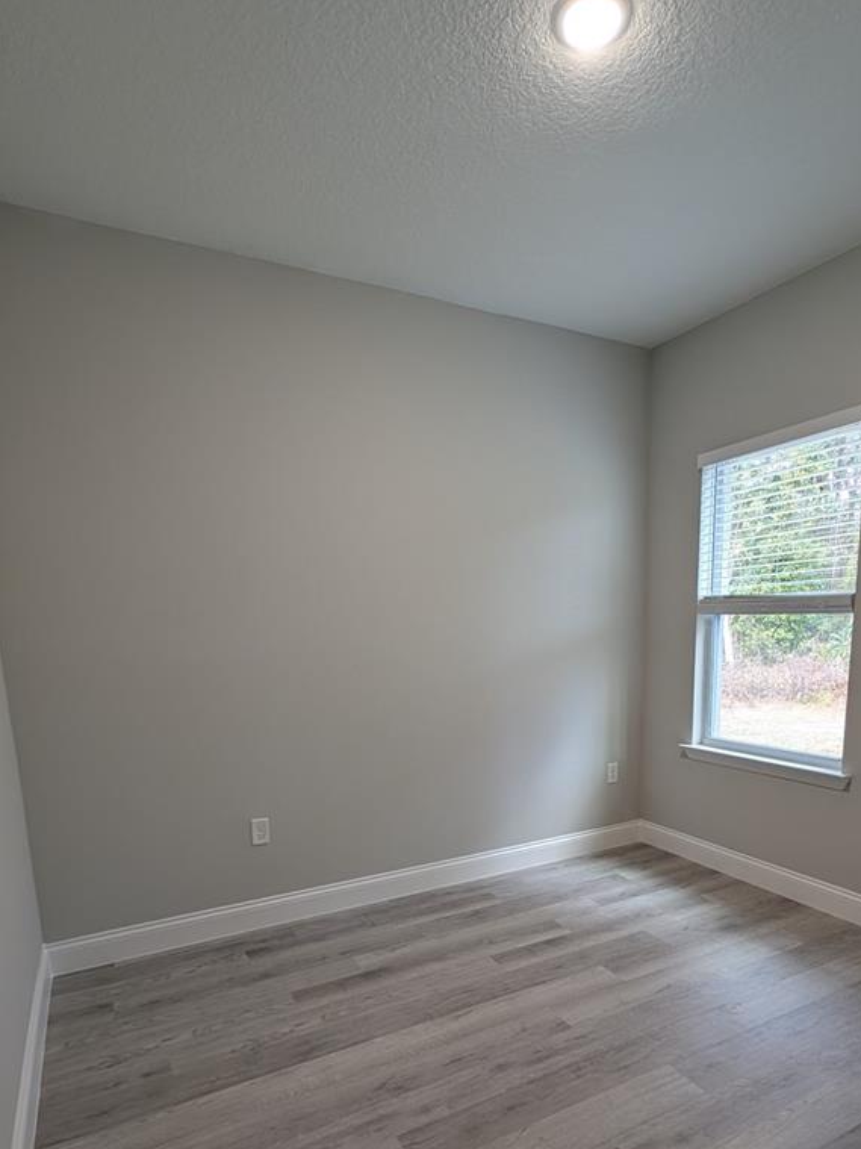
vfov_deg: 82.3
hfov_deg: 68.4
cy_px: 749
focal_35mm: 19
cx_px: 488
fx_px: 630
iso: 43
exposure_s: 1/30
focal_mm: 2.23
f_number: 1.95
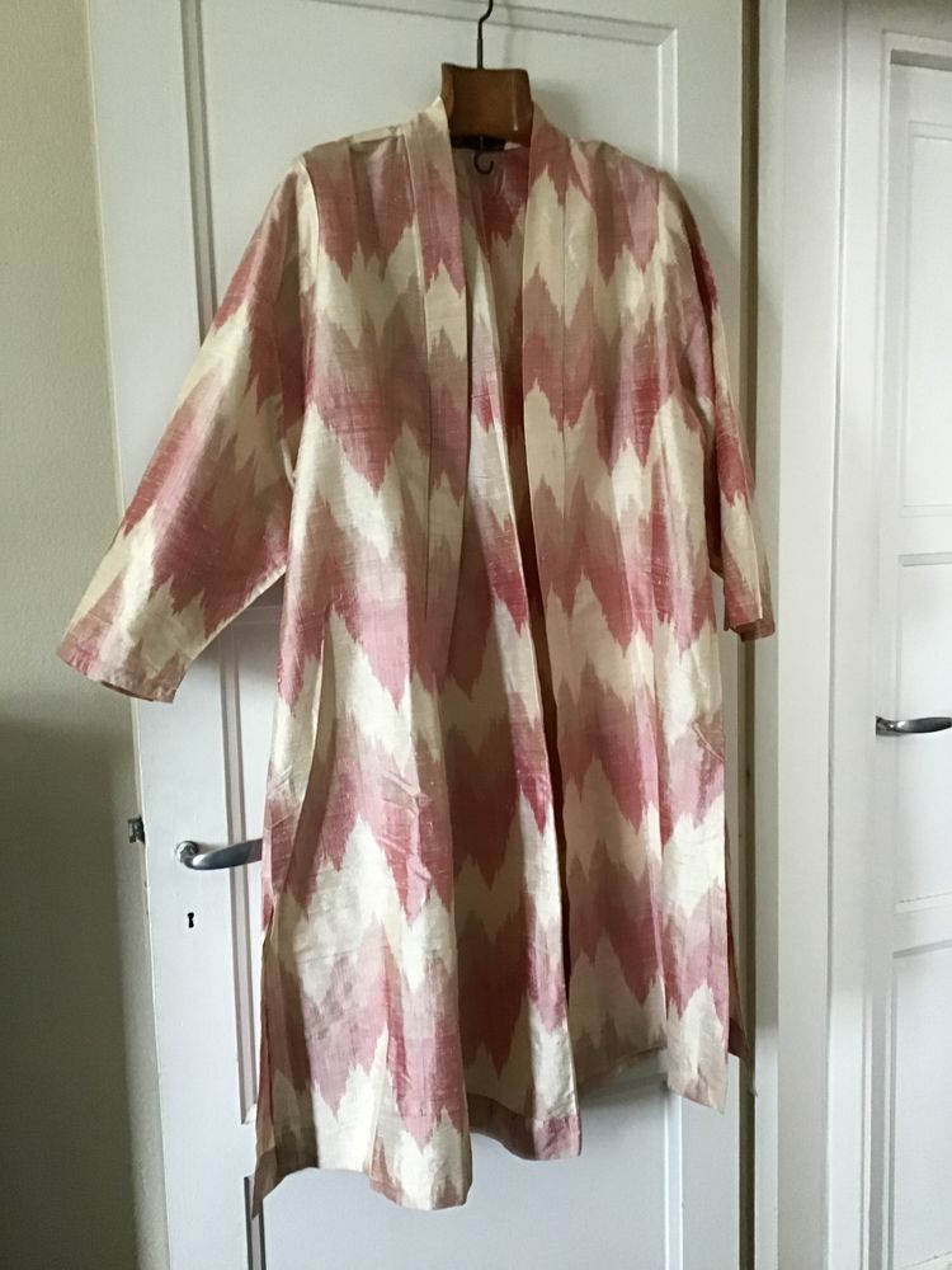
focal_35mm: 31
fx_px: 1137
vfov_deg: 58.4
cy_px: 635
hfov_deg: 45.4
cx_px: 476
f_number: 2.4
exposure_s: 1/33
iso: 160
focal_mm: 3.3
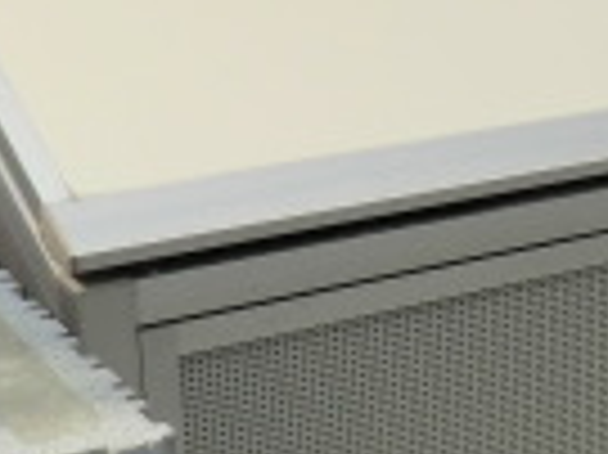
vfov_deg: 12.9
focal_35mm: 114
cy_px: 342
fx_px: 2001
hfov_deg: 16.3
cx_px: 806
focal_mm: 4.3
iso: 80
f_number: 3.2
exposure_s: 1/800
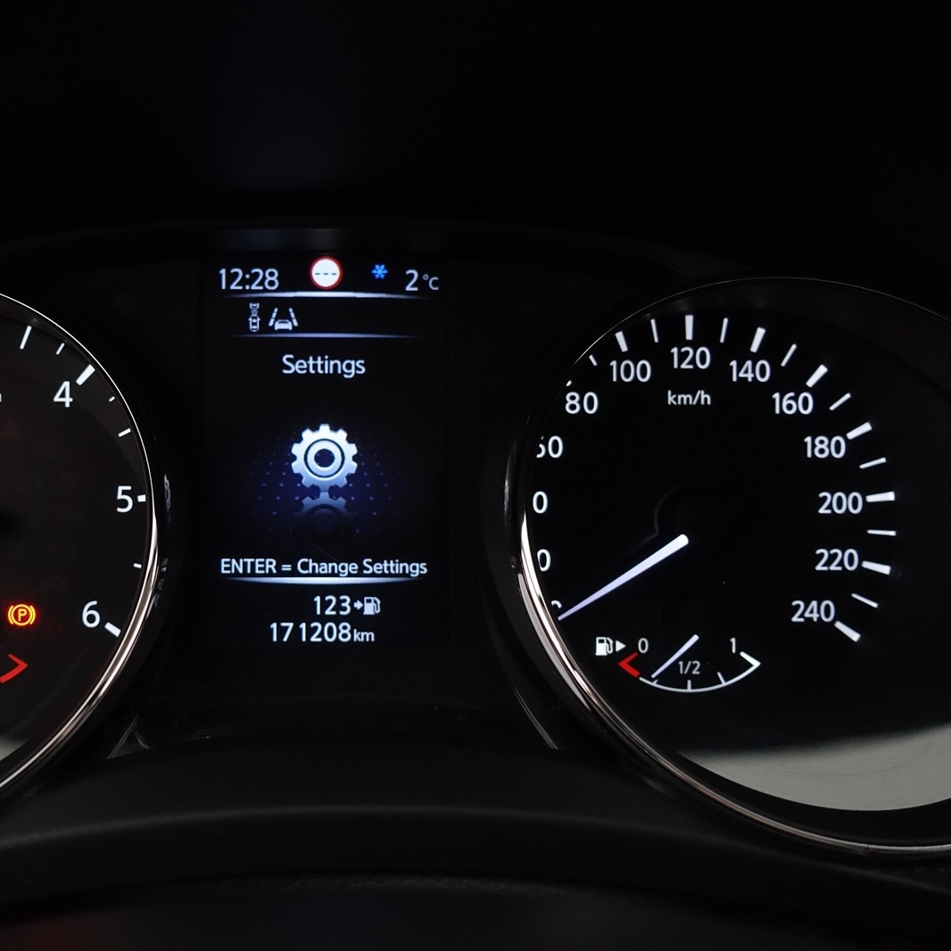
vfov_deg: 52.5
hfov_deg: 51.2
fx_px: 964
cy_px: 470
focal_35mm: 31
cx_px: 291
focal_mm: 8.8
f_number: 2.5
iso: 1000
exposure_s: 1/60
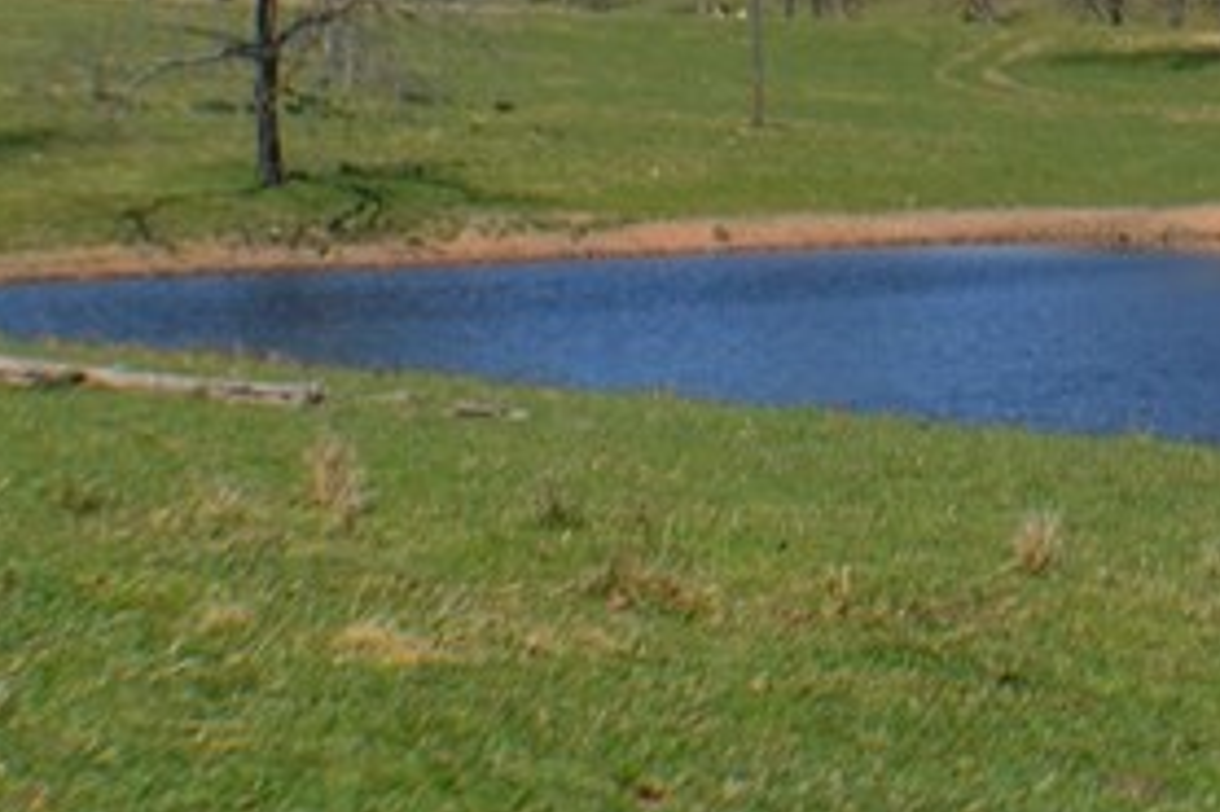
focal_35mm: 164
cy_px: -259
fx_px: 5554
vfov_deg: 8.2
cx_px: 1233
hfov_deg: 12.4
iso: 100
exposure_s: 1/250
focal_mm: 28
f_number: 8
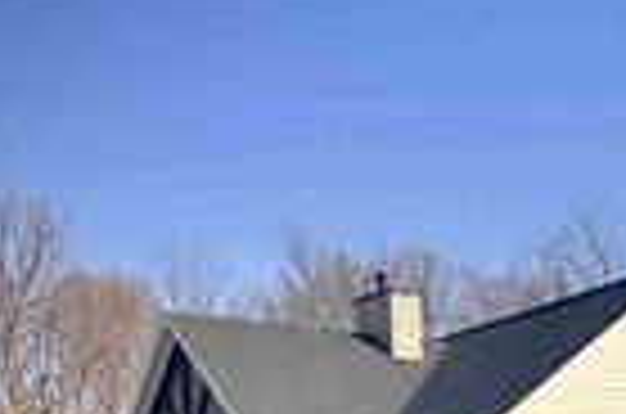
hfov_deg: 21.3
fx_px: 1561
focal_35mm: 90
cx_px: 721
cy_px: 709
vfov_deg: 13.7
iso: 80
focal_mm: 6.86
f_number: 1.78
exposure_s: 1/3155
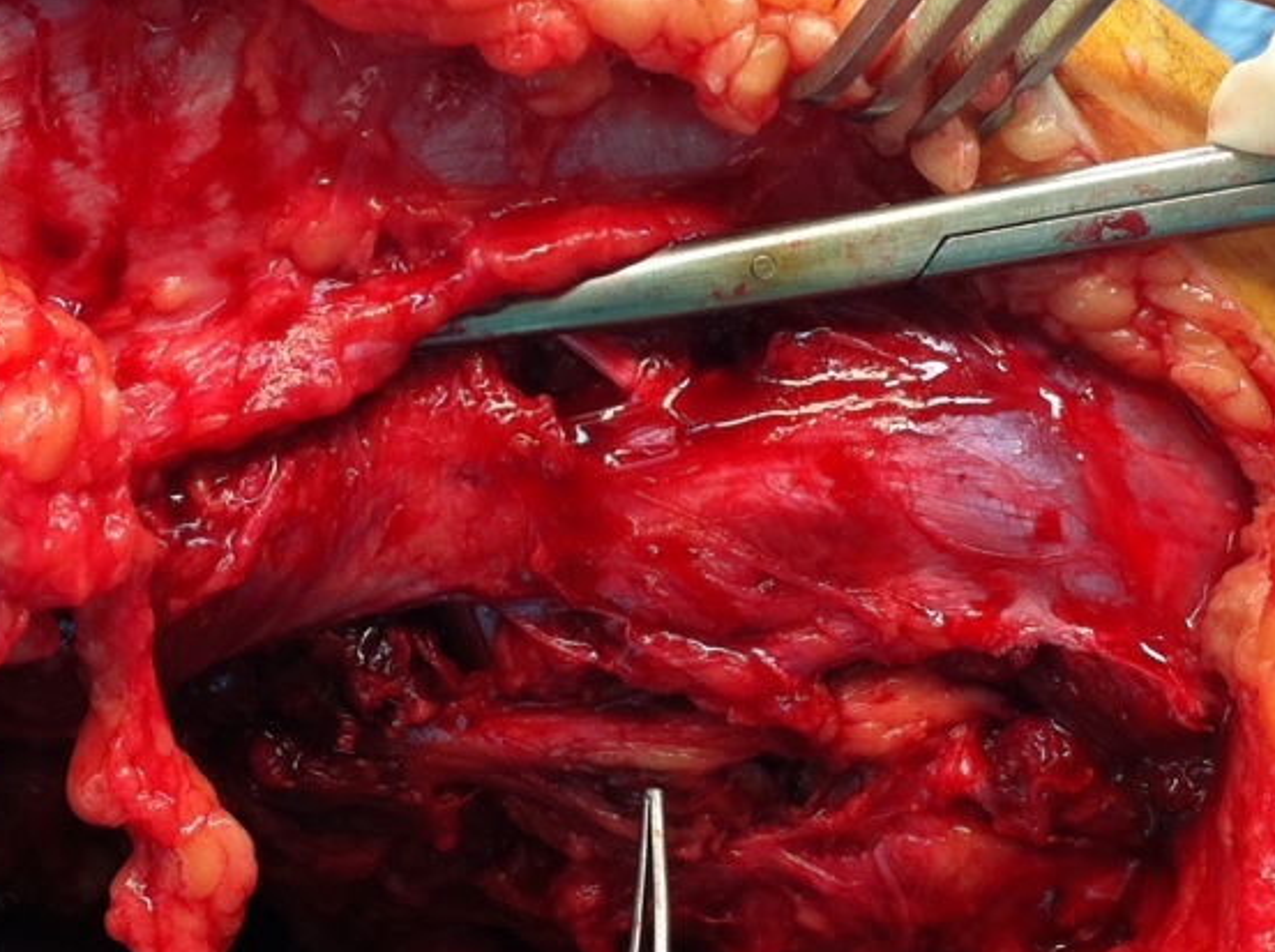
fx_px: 3016
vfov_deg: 17.9
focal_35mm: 82
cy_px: 507
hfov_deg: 23.9
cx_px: 650
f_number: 2.8
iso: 80
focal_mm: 3.85
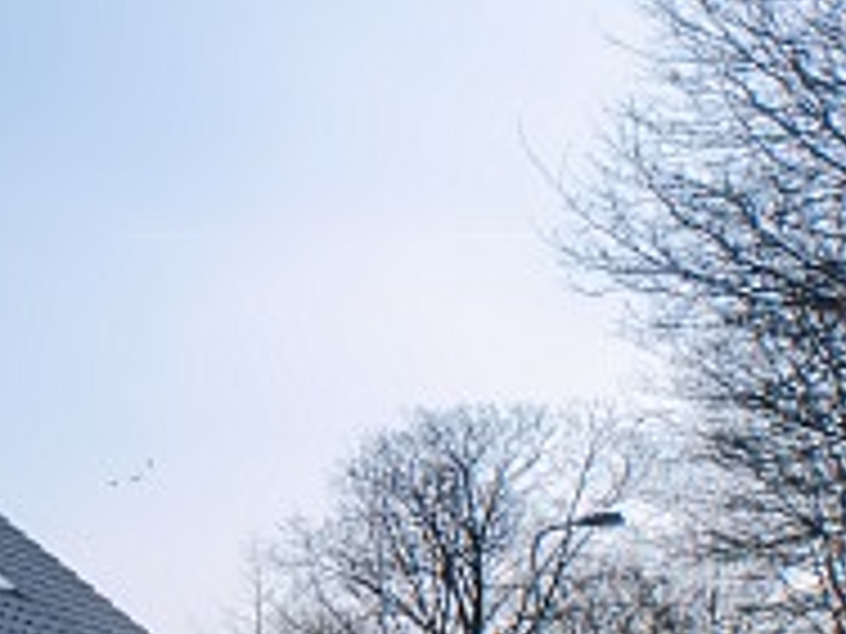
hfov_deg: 22.2
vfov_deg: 17.4
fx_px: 2053
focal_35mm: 84
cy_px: 499
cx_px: -45
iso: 64
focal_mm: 6.3
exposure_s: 1/500
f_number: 5.6
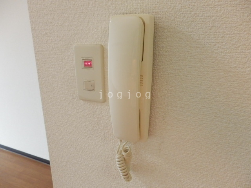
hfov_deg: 71.6
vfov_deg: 56.8
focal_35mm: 24
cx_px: 126
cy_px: 94
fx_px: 174
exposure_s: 1/30
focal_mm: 4.2
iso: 640
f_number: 3
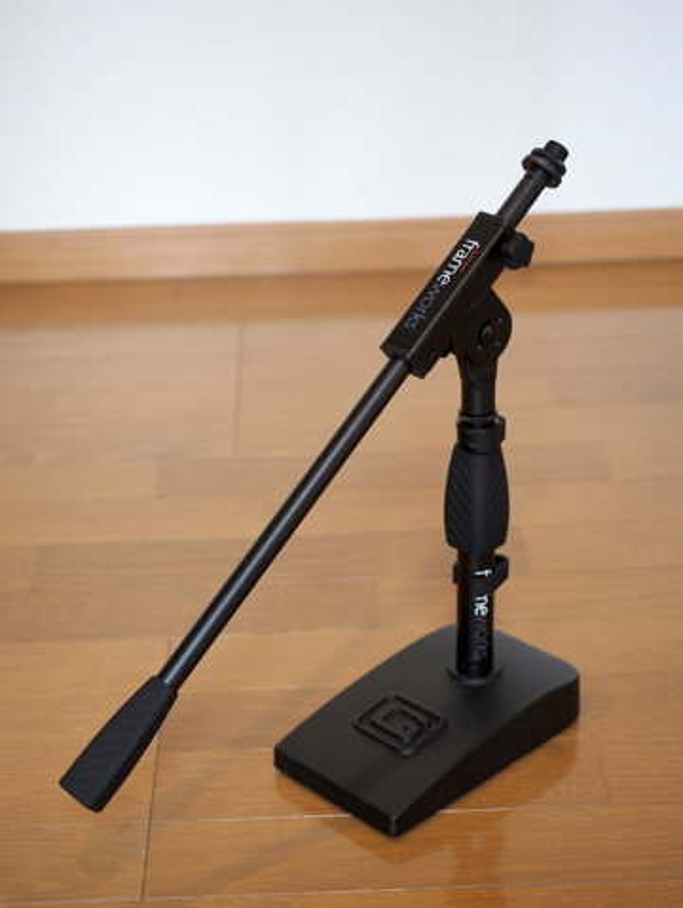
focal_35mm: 70
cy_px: 454
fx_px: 1839
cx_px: 342
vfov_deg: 27.8
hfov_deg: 21.0
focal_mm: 35
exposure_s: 1/80
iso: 500
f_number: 2.8
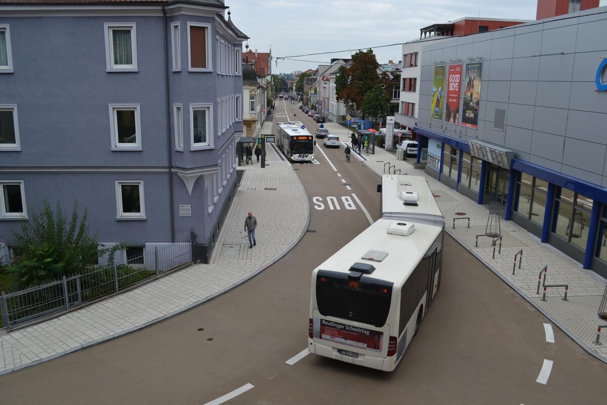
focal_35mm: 30
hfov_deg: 61.9
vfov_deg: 43.6
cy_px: 202
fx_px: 506
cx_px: 304
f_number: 7.1
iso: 100
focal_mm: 20
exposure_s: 1/200
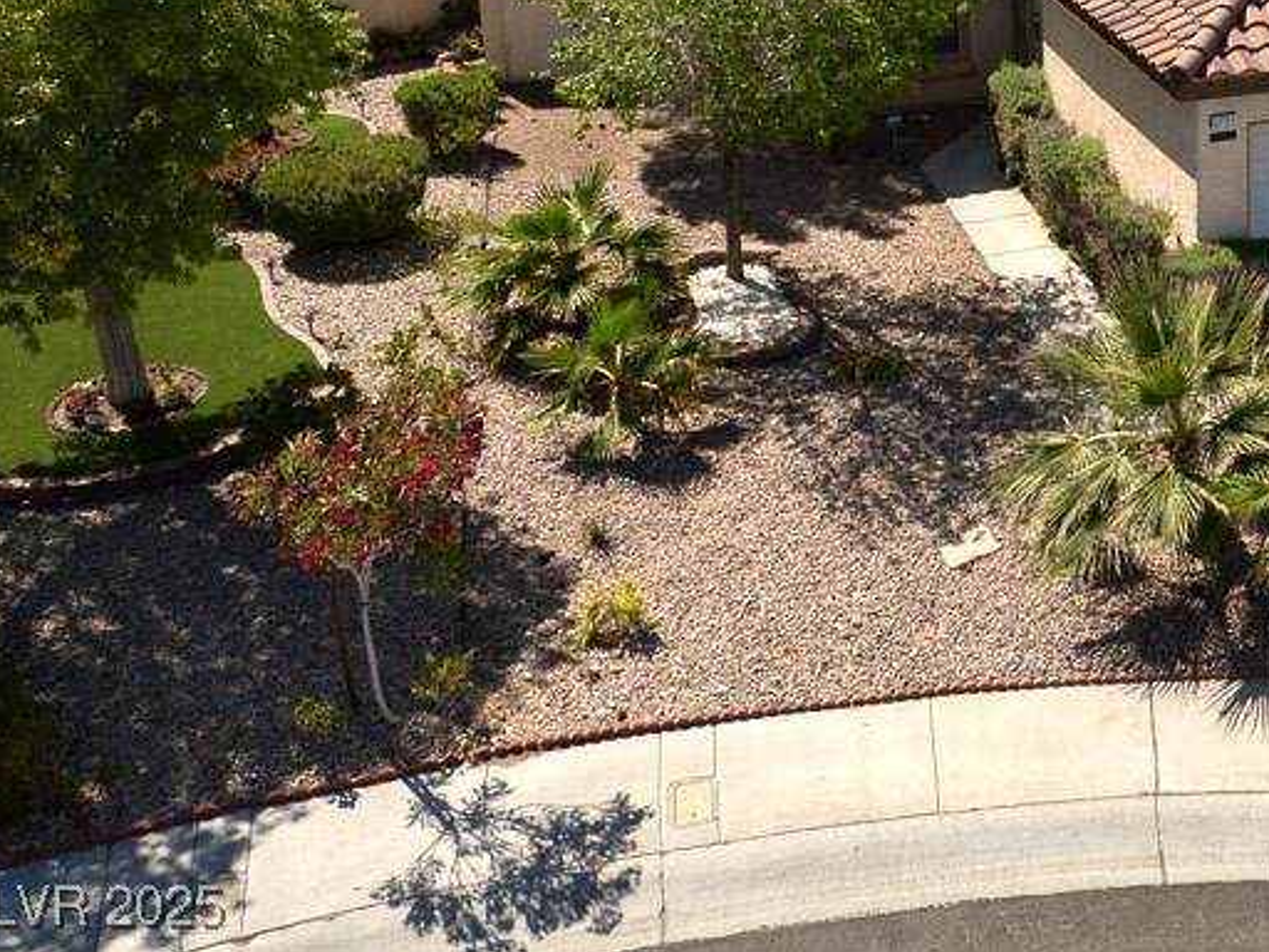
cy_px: 9
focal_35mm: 48
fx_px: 1760
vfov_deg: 28.5
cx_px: 1242
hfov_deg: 36.1
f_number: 4
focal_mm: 12.29
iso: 190
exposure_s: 1/2000
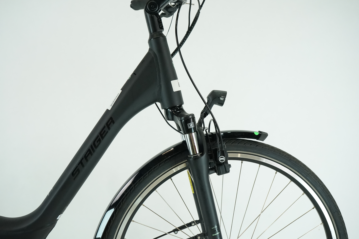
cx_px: 180
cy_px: 120
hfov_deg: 57.2
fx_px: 329
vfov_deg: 40.0
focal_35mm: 33
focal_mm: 33
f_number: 7.1
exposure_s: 1/200
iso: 2500
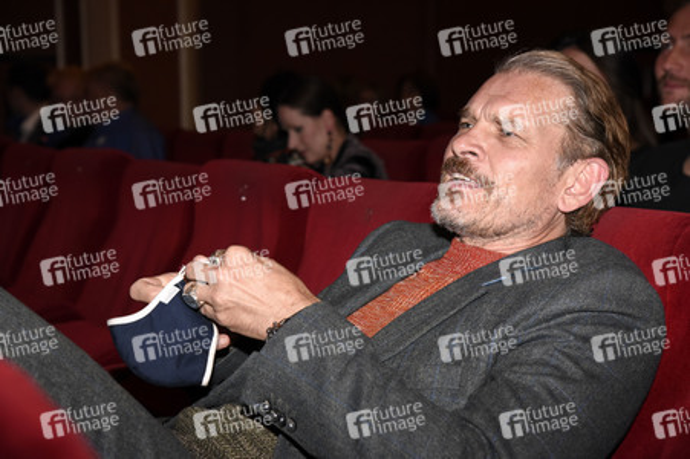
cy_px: 230
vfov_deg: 16.0
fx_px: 1628
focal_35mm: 85
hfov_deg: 23.9
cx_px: 345
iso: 3200
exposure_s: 1/125
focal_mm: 85
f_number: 6.3
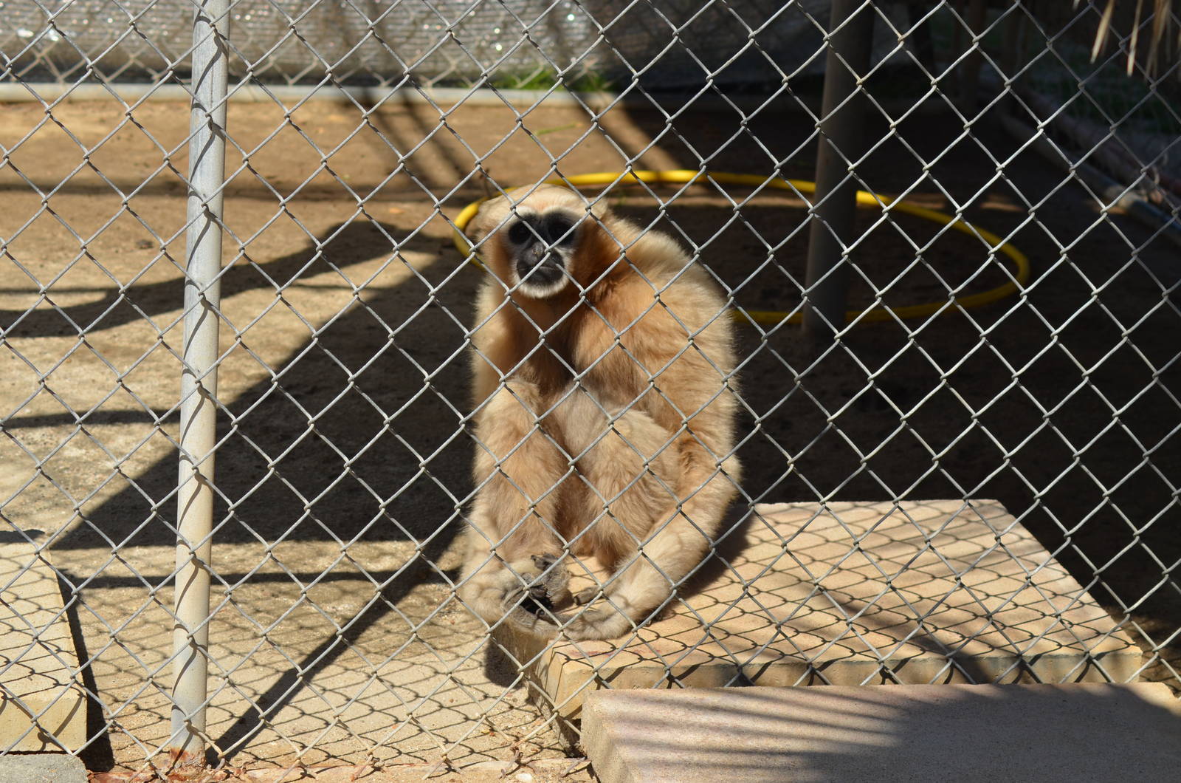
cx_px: 590
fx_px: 3438
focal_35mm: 105
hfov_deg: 19.5
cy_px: 392
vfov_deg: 13.0
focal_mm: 70
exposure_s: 1/800
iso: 200
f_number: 7.1
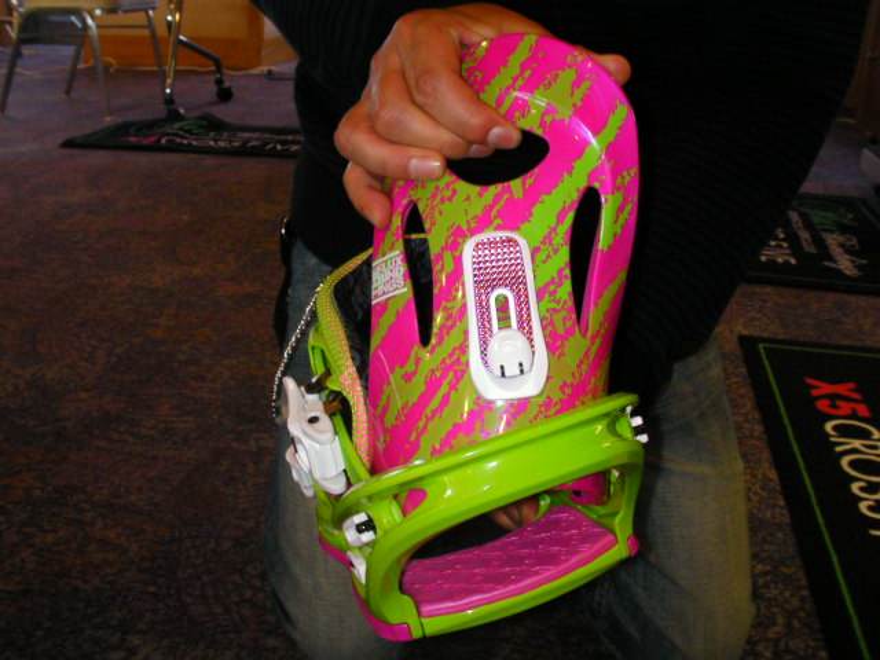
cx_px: 440
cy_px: 330
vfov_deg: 37.7
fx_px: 966
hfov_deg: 49.0
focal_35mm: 38
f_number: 5.6
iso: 200
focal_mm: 6.3
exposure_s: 1/30
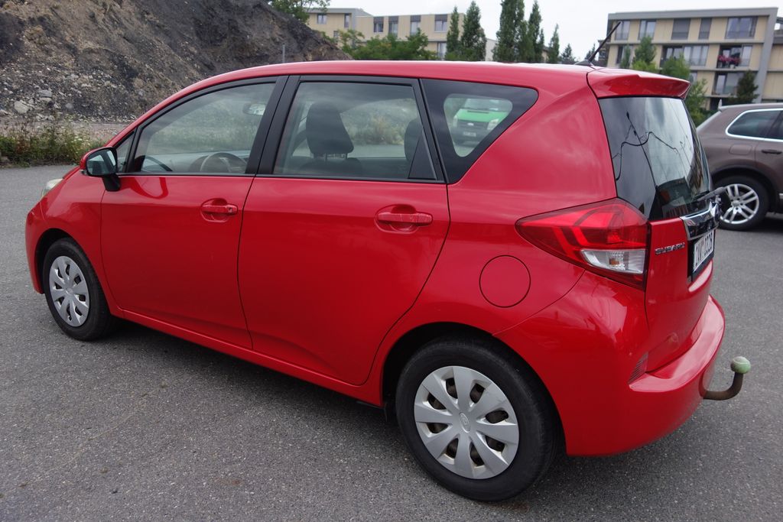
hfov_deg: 65.5
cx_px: 392
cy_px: 261
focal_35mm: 28
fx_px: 609
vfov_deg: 46.4
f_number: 2
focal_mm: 10.4
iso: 125
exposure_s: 1/1600
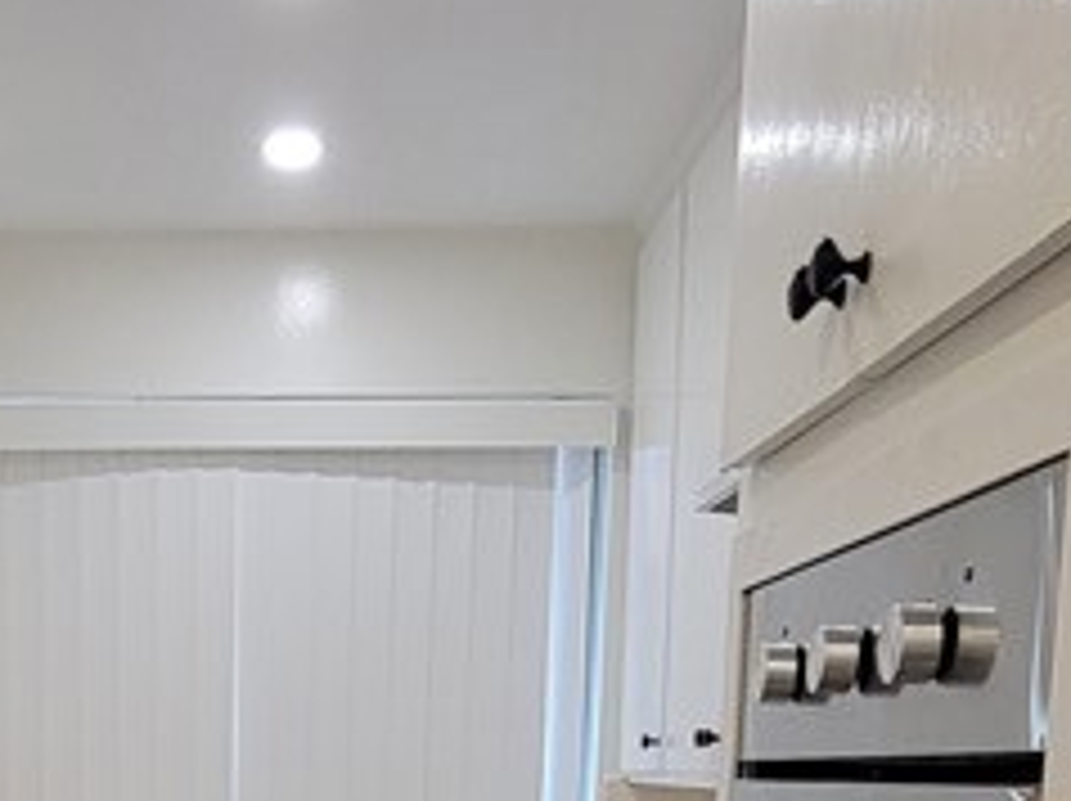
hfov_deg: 33.1
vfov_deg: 23.0
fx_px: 1731
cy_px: 1058
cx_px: 166
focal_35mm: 56
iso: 250
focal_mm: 2.2
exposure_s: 1/60
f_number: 2.2
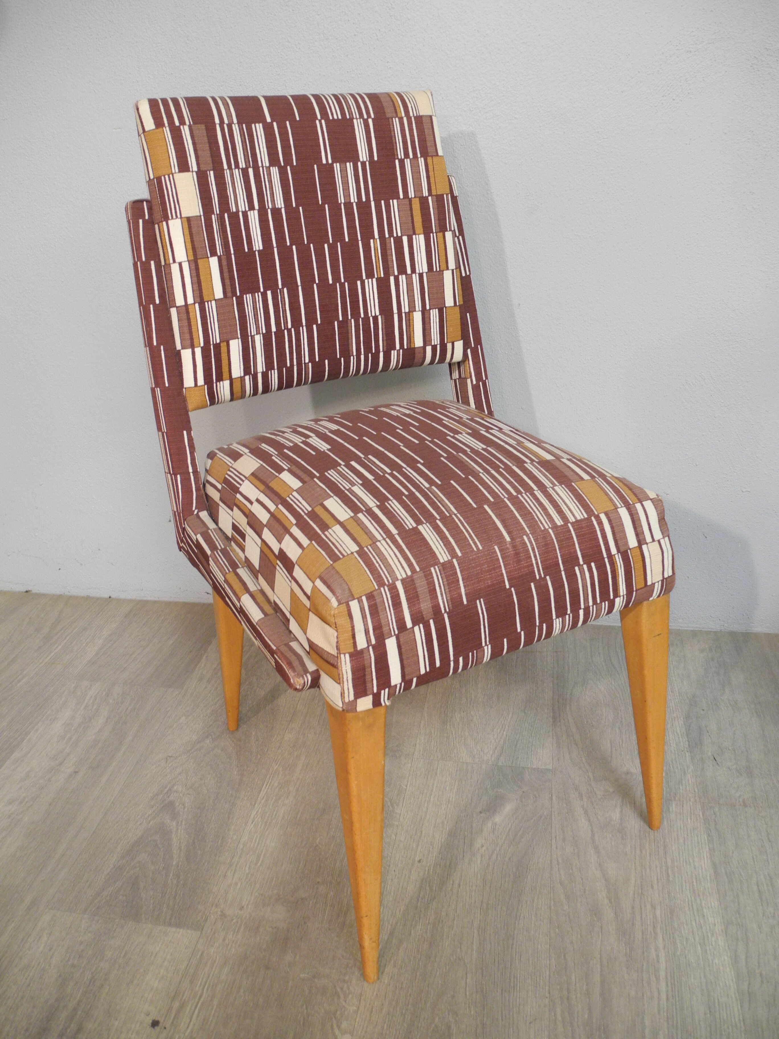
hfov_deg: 49.7
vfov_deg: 63.4
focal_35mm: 28
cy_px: 520
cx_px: 390
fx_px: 840
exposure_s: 1/30
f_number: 2.8
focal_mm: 6
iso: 334
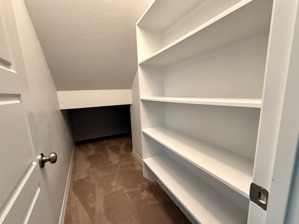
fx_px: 130
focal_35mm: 15
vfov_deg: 81.7
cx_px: 151
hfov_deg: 98.2
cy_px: 117
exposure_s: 1/60
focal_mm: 2.22
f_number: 2.2
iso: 1000
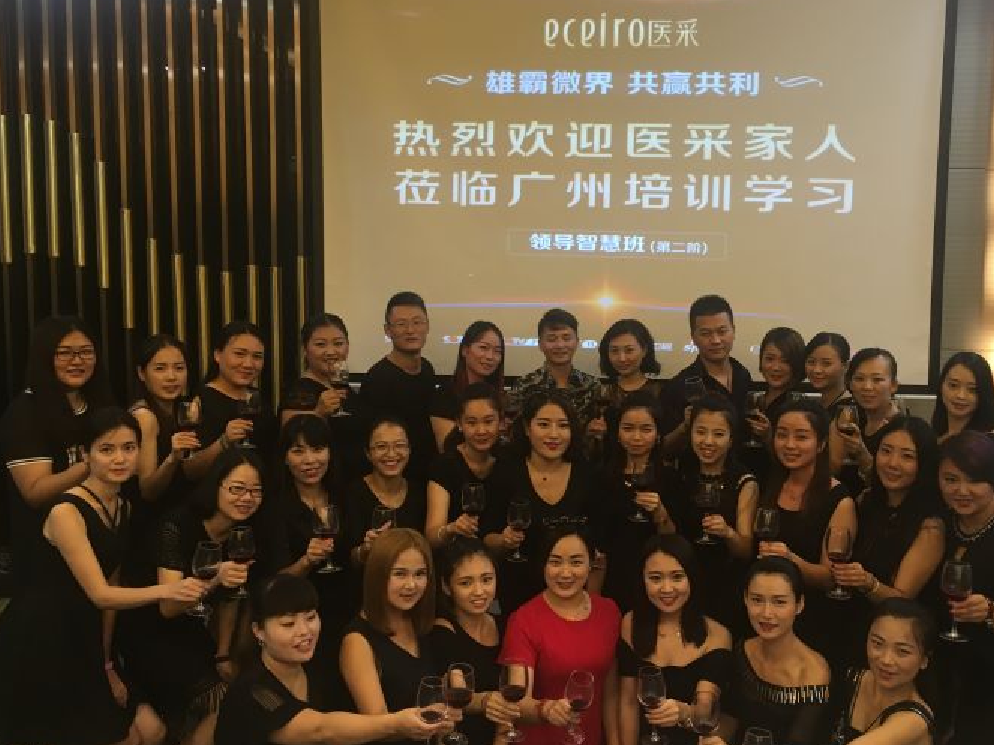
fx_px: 1005
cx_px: 565
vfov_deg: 40.7
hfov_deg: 52.5
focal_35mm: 35
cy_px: 364
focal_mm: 4.15
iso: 80
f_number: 2.2
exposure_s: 1/33
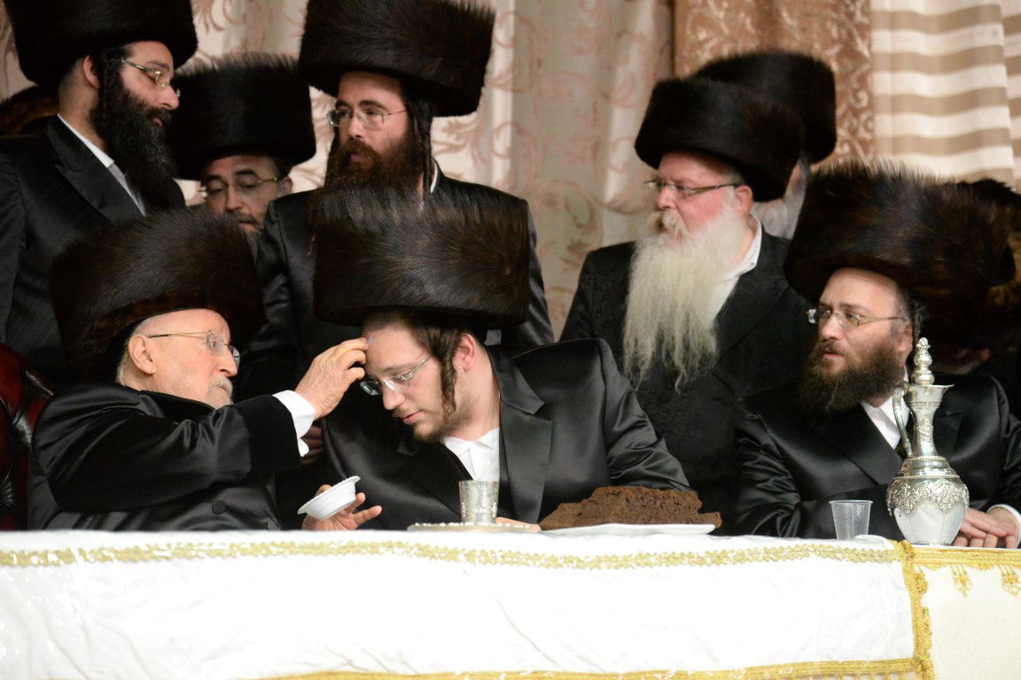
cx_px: 510
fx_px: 3403
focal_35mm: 120
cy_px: 340
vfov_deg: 11.4
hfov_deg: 17.1
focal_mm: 120
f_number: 4
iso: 5000
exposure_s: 1/250
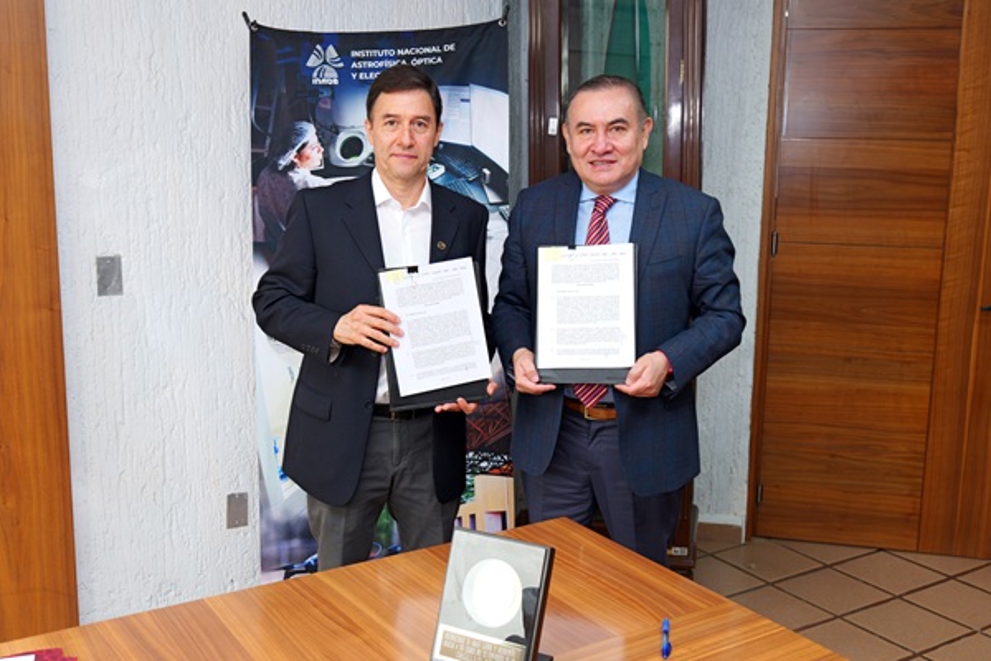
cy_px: 330
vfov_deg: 35.1
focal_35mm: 38
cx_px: 496
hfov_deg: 50.7
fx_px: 1046
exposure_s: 1/50
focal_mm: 38
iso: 800
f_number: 5.5
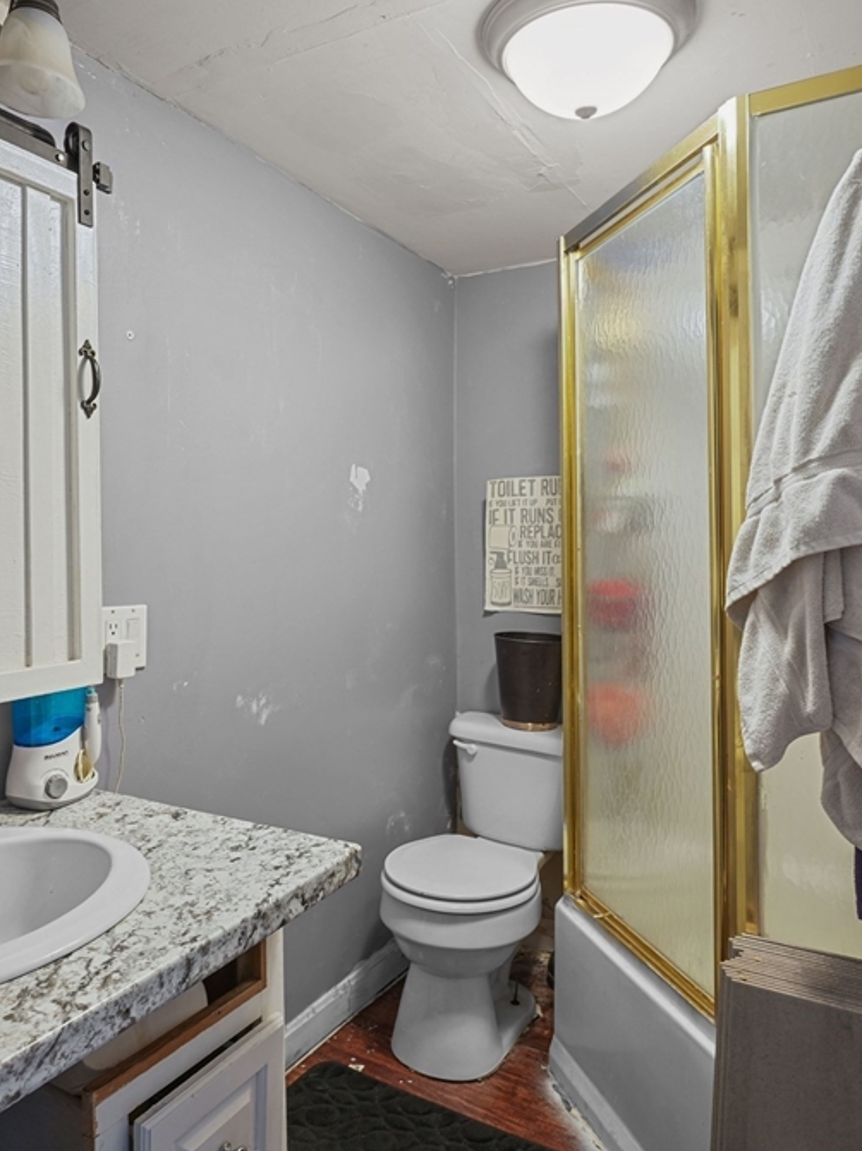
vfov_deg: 69.4
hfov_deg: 54.8
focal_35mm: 25
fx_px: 831
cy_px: 576
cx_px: 395
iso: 320
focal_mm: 17
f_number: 9
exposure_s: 1.6
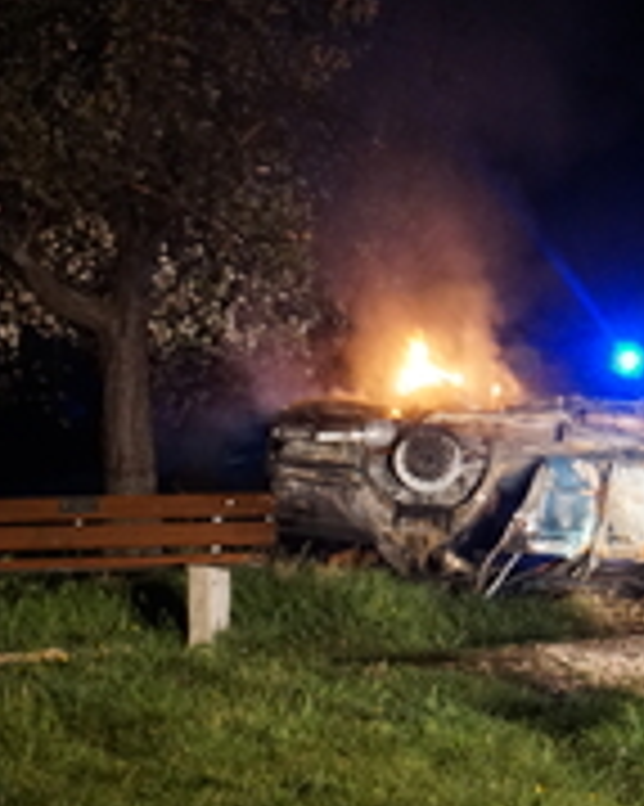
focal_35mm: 283
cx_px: 869
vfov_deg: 6.8
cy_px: 358
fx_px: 6748
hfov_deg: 5.4
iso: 2500
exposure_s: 1/13
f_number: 5.6
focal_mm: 90
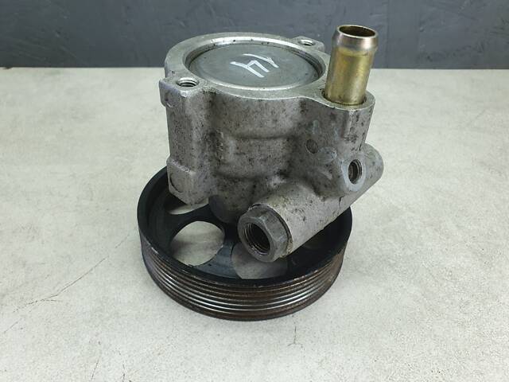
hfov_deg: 67.3
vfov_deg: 53.1
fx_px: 382
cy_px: 191
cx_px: 254
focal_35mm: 26
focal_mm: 4.32
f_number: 2.4
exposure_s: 1/100
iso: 80
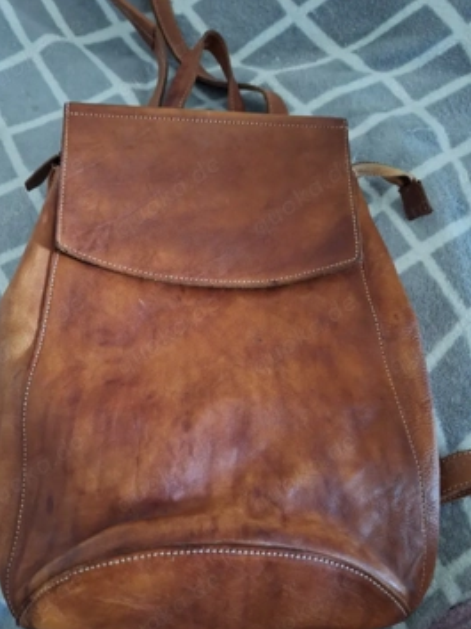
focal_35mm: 26
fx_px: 472
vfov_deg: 67.1
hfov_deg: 52.9
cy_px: 354
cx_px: 206
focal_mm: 5.54
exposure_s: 1/20
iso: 1000
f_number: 1.8
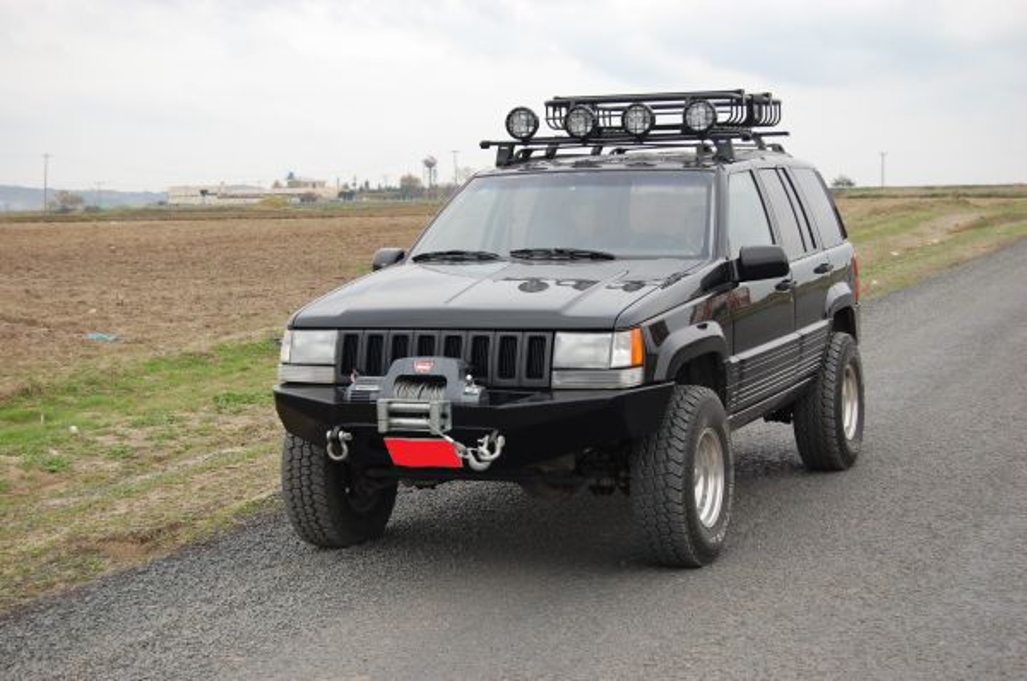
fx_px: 1794
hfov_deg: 31.9
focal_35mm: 63
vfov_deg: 21.5
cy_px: 340
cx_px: 514
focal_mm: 42
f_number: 5.6
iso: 320
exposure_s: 1/125
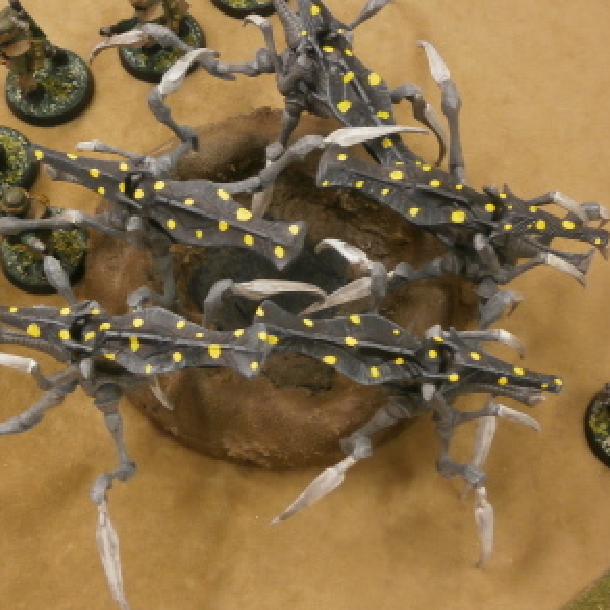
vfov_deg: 22.7
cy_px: 269
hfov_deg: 22.7
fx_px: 1515
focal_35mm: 76
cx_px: 254
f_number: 3.4
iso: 200
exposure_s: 1/20
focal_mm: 8.3
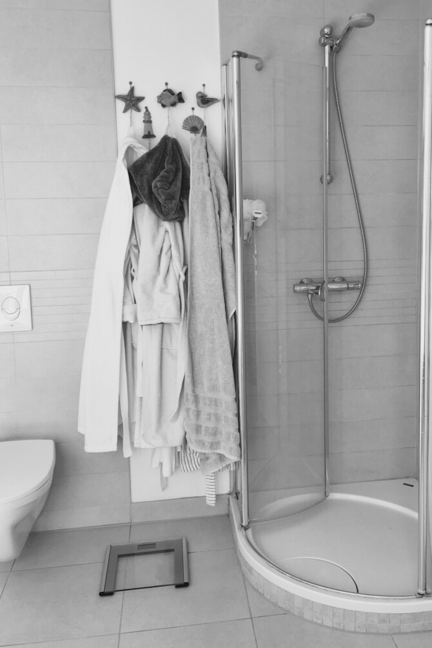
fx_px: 648
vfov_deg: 52.8
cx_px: 270
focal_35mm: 36
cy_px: 266
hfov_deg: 36.7
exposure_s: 1/100
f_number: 2.2
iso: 25
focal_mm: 4.15
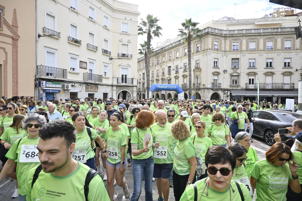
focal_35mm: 24
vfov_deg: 53.1
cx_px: 151
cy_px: 100
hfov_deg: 73.8
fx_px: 201
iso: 800
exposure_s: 1/1600
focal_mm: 16
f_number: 5
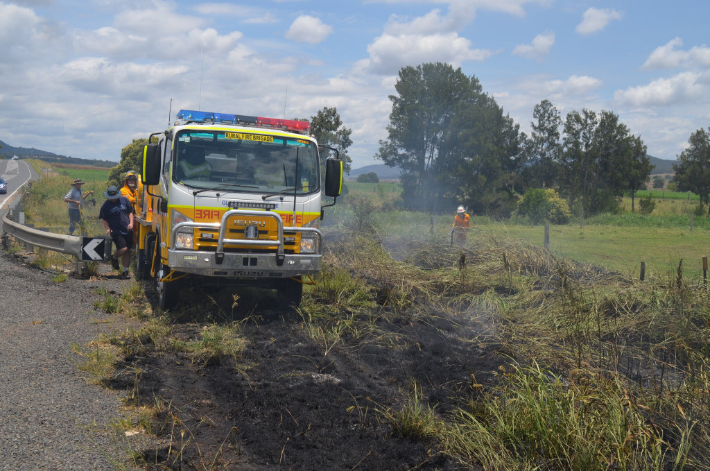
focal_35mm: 36
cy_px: 236
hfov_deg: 53.2
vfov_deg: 36.7
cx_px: 355
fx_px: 709
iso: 100
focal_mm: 24
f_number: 10
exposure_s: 1/400
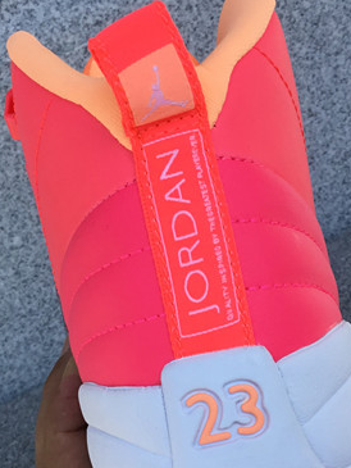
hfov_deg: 21.5
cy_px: 299
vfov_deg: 28.4
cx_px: 110
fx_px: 919
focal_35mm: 68
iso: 25
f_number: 2.4
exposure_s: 1/652
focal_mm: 3.3
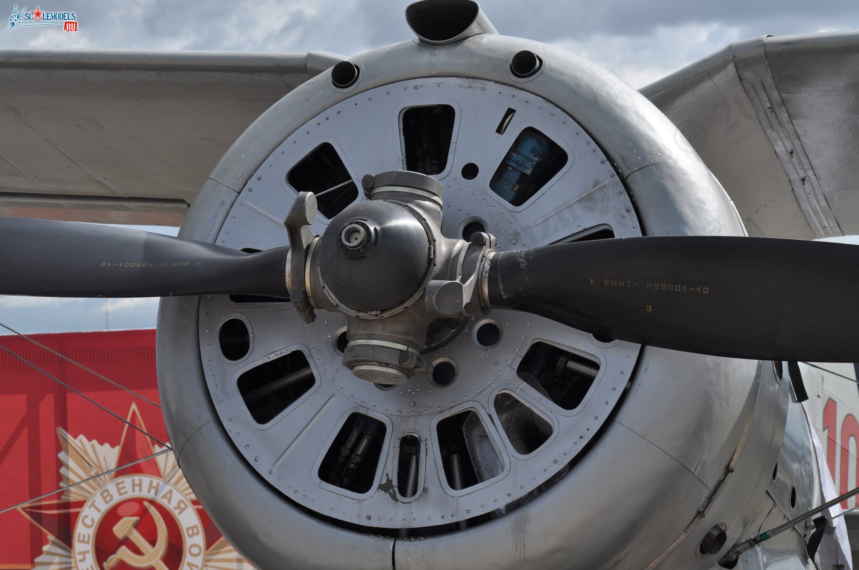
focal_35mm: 105
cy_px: 285
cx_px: 430
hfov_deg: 19.5
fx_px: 2502
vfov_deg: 13.0
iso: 200
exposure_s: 1/640
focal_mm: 70
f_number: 8
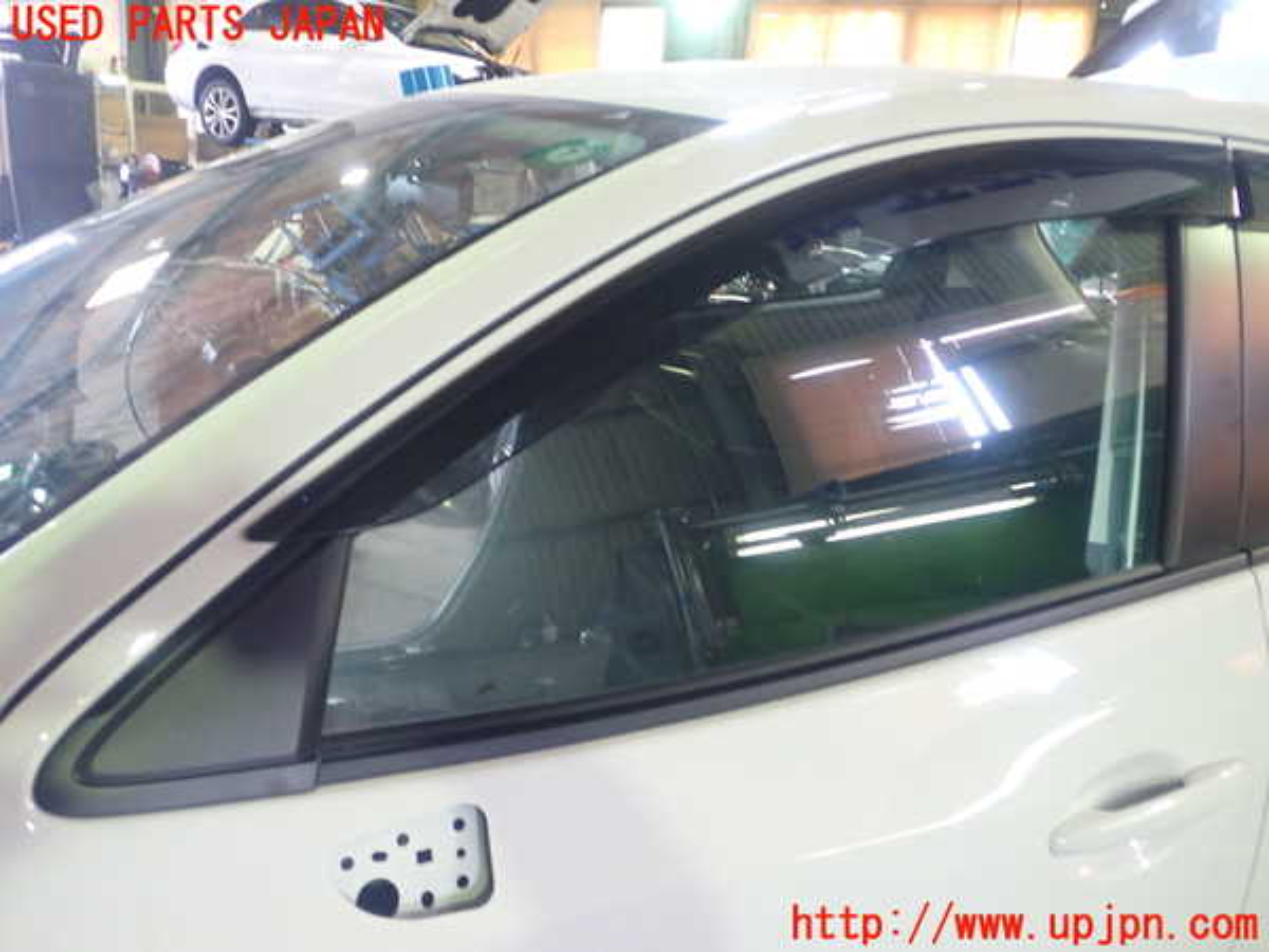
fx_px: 1100
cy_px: 476
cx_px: 634
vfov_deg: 46.8
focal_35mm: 30
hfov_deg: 60.0
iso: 250
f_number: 2.3
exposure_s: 1/30
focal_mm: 5.4
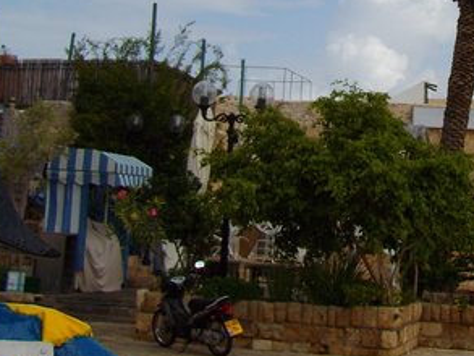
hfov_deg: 21.8
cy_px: 45
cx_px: 422
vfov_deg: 16.6
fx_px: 1205
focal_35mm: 88
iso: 100
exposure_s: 1/1600
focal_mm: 7.6
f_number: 3.4
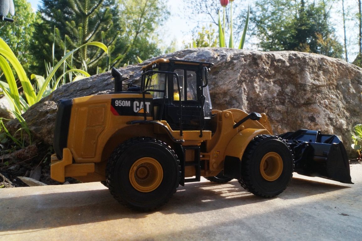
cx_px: 181
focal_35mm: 33
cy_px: 120
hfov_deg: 57.3
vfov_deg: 39.9
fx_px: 332
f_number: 22
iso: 640
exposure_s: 1/60
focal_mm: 22
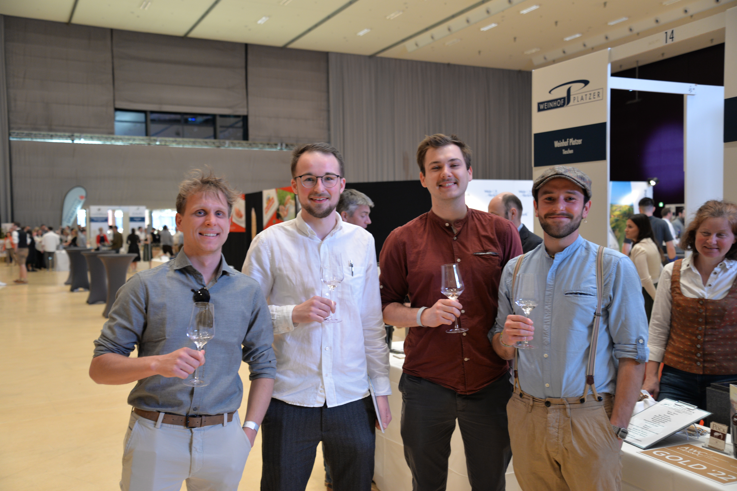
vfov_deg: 36.9
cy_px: 246
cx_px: 368
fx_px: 737
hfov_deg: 53.1
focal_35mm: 36
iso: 800
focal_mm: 36
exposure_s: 1/40
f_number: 4
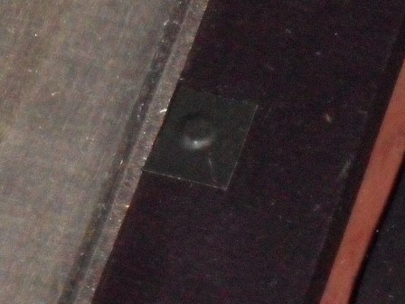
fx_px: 948
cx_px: 202
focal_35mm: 81
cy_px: 152
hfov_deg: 24.1
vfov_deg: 18.2
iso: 640
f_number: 12.9
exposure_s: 1/60
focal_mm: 14.4
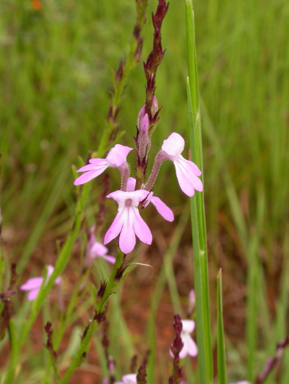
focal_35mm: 78
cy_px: 192
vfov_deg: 25.0
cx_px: 144
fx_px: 868
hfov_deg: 18.9
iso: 100
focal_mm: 16.2
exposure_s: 1/183
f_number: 7.9
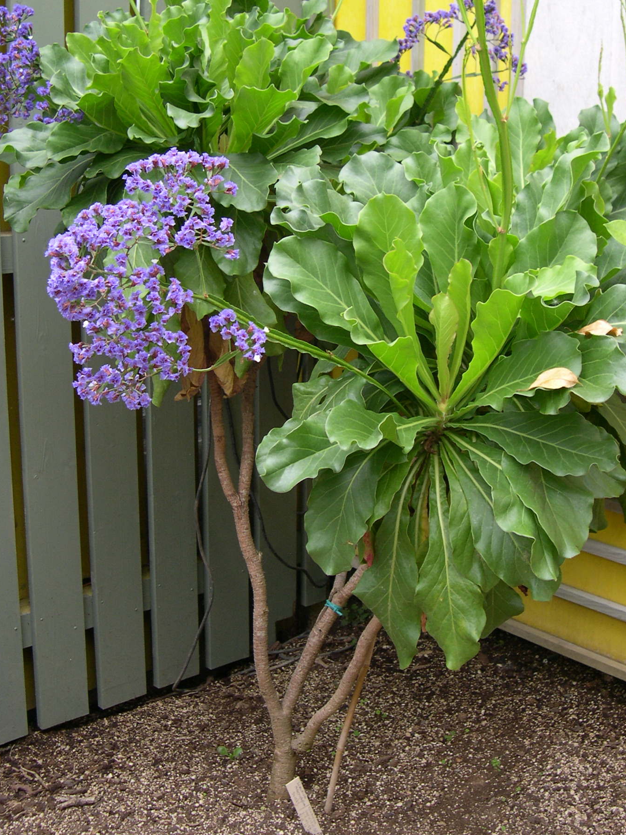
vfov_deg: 39.6
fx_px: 1158
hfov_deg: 30.2
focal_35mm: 48
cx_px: 359
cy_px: 351
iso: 100
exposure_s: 1/102
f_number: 2.8
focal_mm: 8
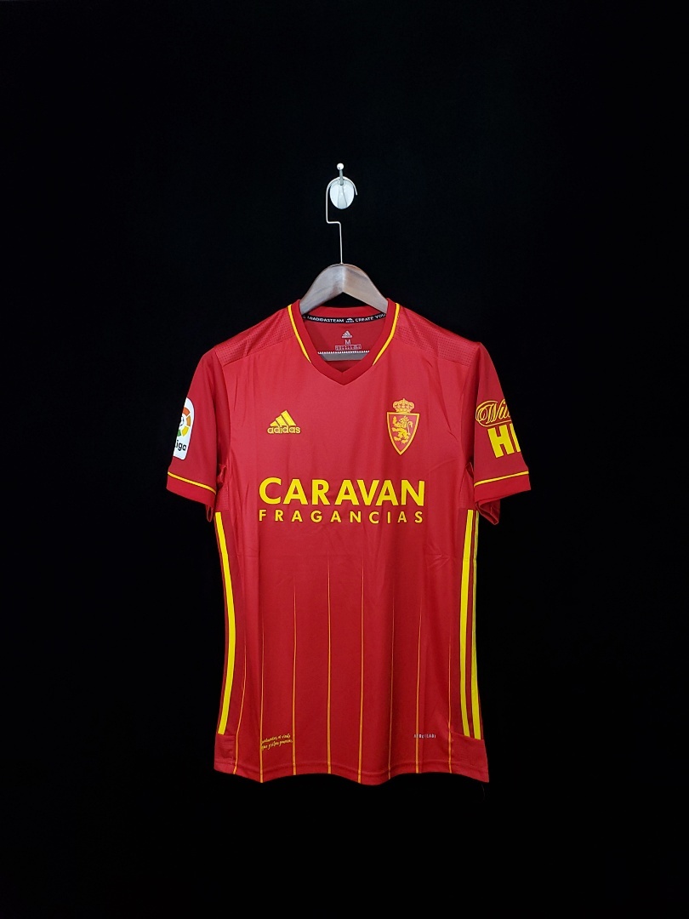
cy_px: 460
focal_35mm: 26
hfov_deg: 53.1
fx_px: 690
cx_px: 344
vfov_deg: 67.3
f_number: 2.4
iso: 250
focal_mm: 4.3
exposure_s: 1/20
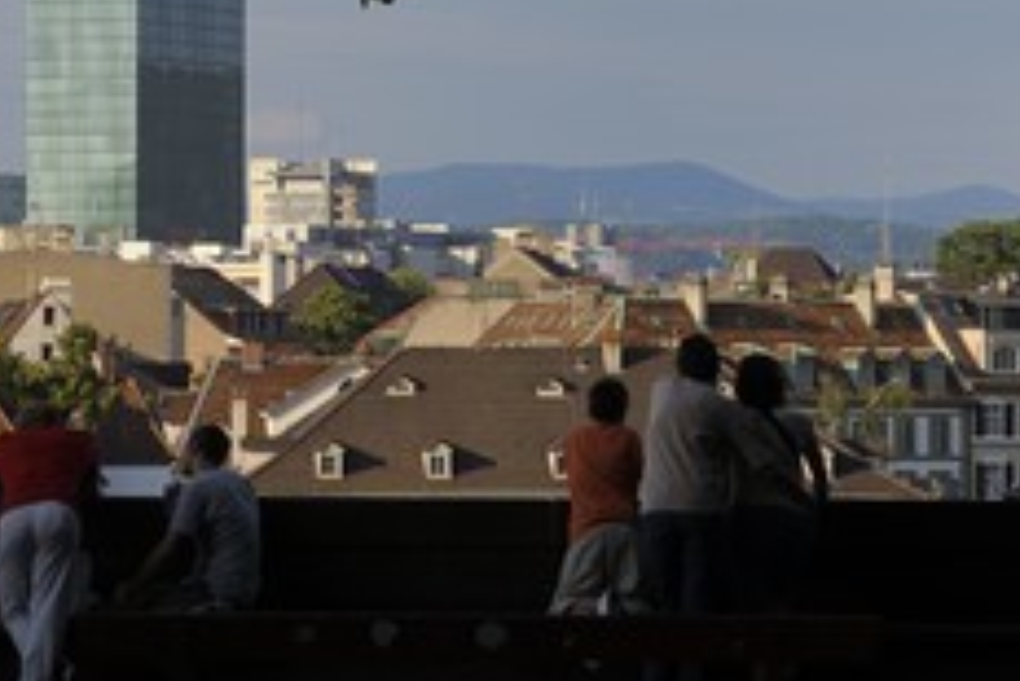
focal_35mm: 226
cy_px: 136
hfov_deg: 9.1
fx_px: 6407
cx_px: 154
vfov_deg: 6.1
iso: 400
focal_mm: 125
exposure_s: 1/320
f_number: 11
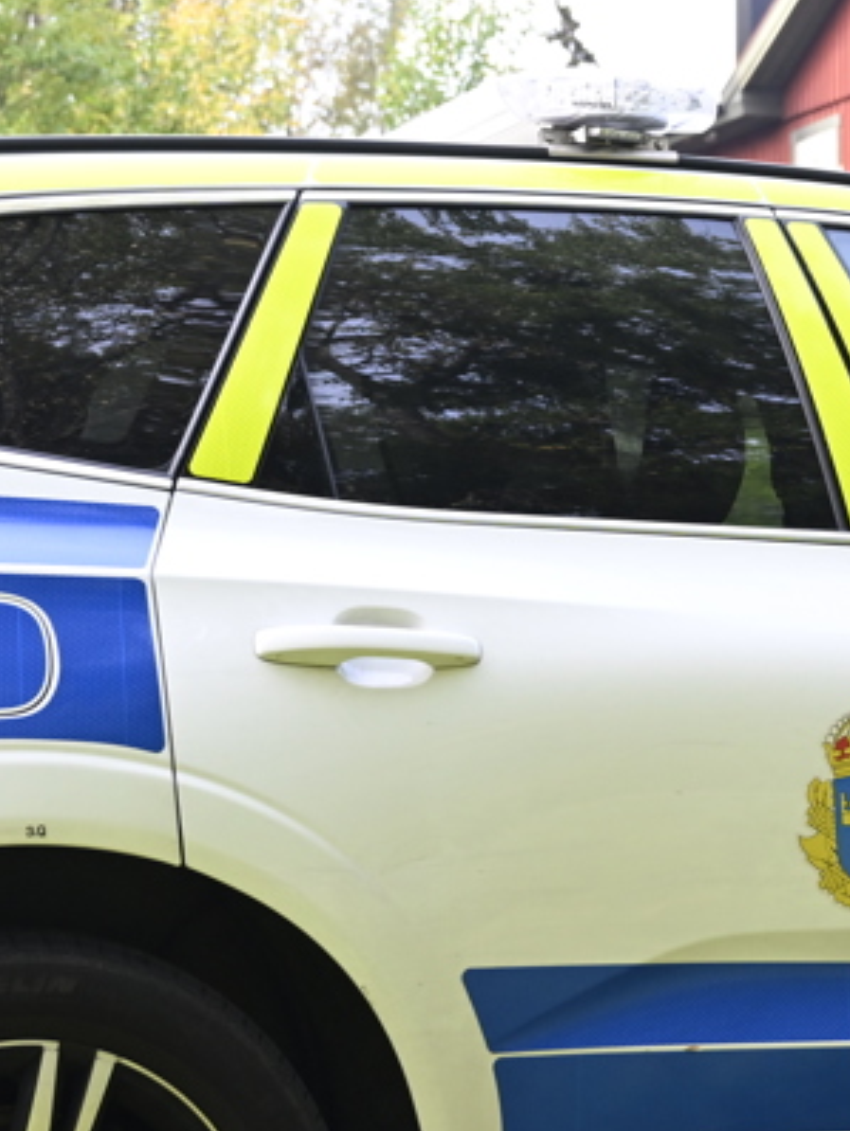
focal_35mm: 105
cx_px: 904
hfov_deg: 13.8
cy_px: 537
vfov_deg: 18.7
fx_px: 3434
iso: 800
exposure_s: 1/500
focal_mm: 32
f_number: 3.5
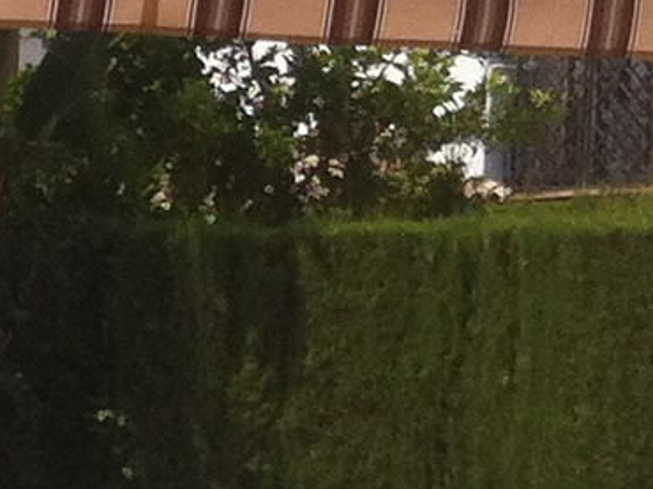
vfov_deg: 6.0
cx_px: -1262
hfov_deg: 7.2
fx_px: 4619
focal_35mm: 245
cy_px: 775
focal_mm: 3.85
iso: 80
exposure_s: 1/1207
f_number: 2.8
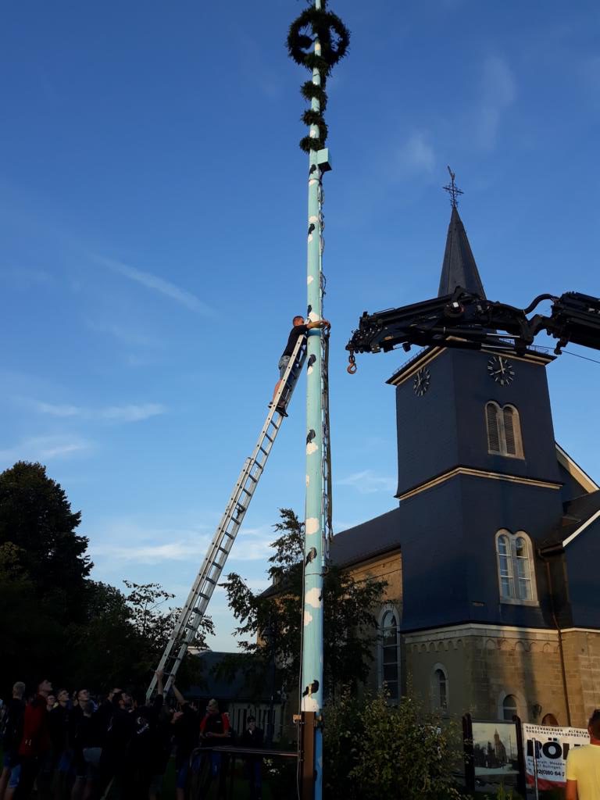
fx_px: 624
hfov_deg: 51.4
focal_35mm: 27
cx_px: 300
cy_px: 400
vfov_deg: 65.3
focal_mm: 3.71
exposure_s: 1/500
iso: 40
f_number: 1.7
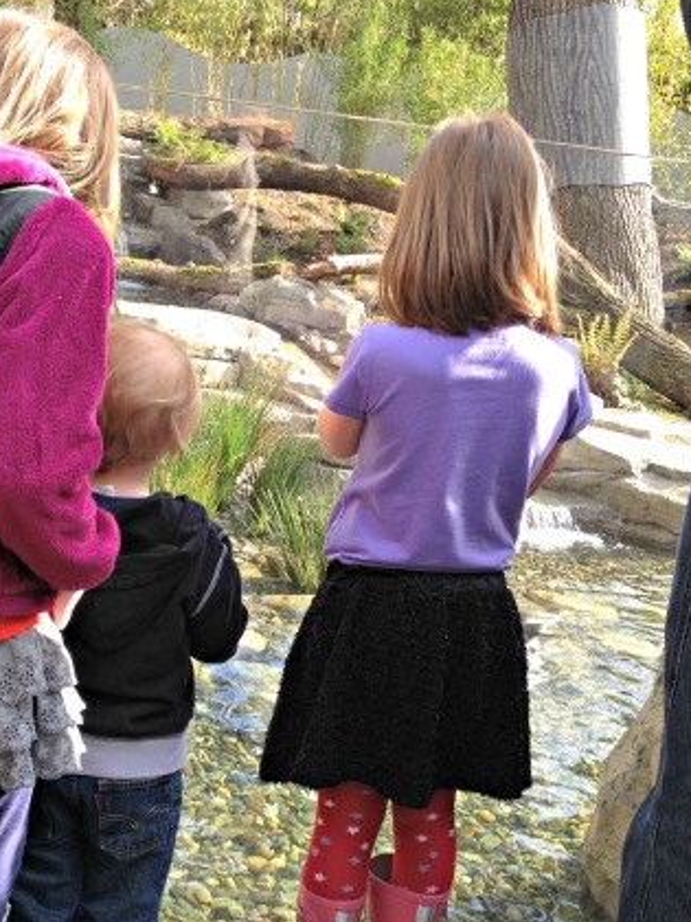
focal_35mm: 50
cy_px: 582
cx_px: 296
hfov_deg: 29.1
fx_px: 1331
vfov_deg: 37.9
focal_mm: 4.28
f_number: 2.4
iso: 50
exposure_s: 1/168
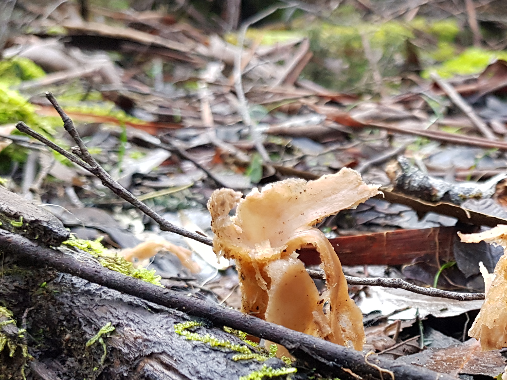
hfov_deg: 35.1
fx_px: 747
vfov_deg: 27.9
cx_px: 467
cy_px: 309
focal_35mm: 51
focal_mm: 4.2
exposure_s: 1/50
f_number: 1.7
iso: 160
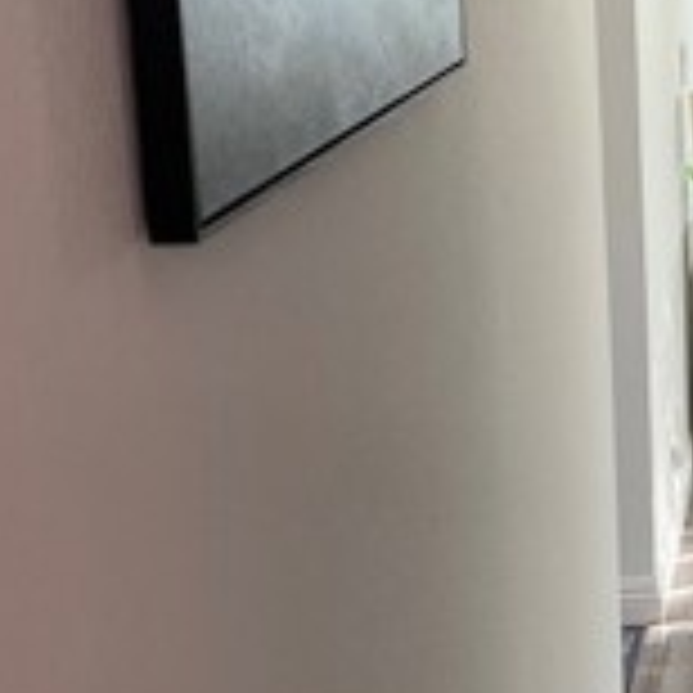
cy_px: 324
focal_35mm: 92
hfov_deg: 17.5
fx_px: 2084
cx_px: 950
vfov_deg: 18.9
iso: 125
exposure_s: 1/110
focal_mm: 5.1
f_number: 1.6
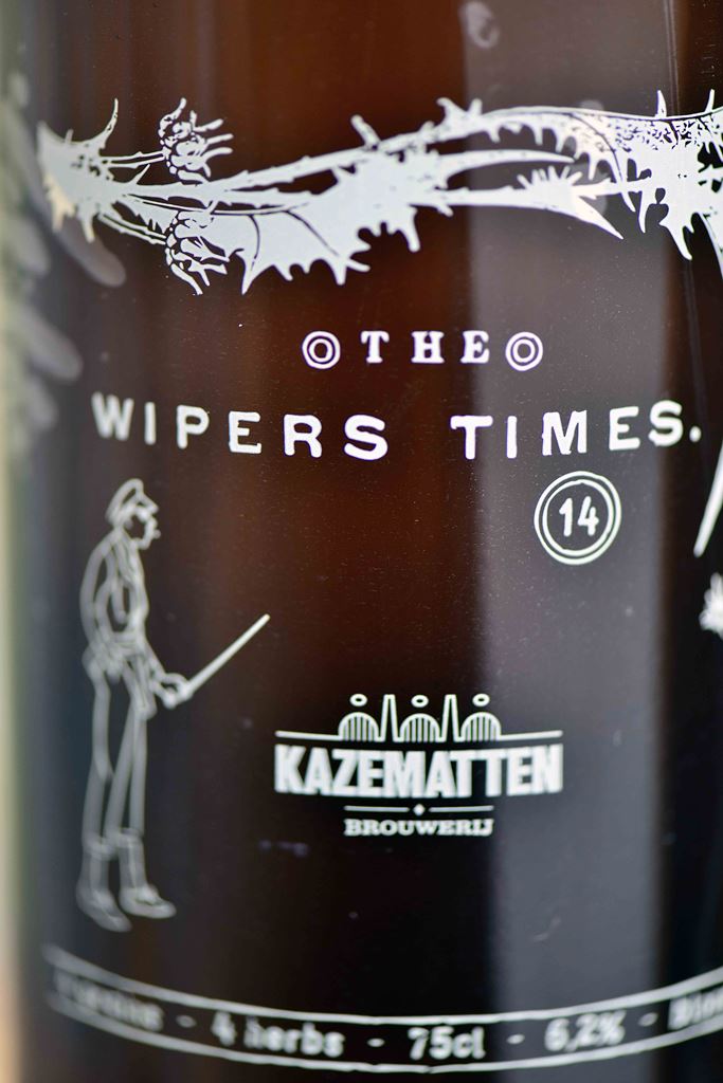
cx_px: 362
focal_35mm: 105
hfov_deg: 13.0
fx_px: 3162
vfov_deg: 19.5
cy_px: 542
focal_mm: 105
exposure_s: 1/125
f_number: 3.3
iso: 320
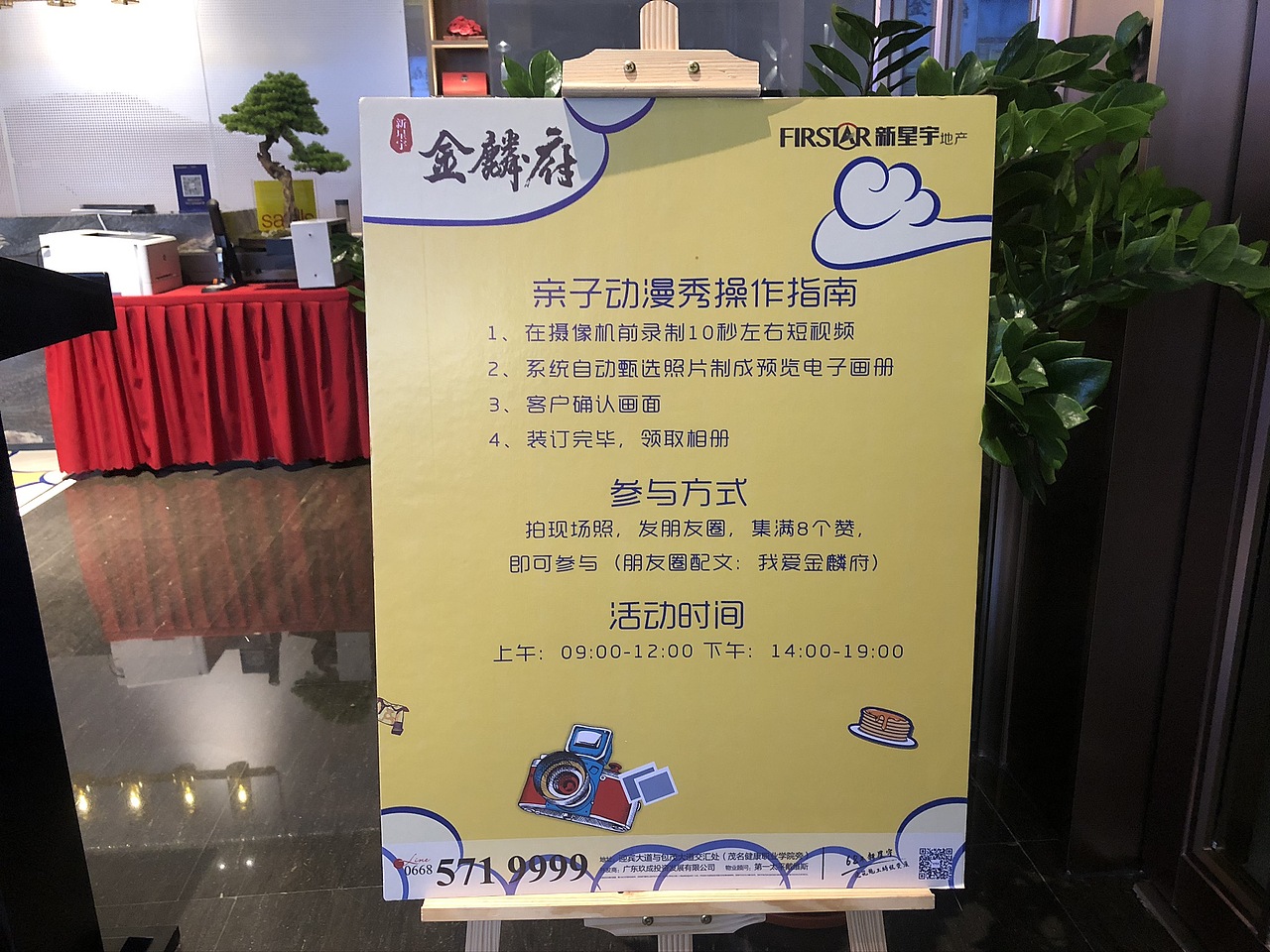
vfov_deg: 49.7
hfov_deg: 63.4
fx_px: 1027
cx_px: 635
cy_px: 476
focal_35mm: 28
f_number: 1.8
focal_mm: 3.99
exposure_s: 1/17
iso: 80
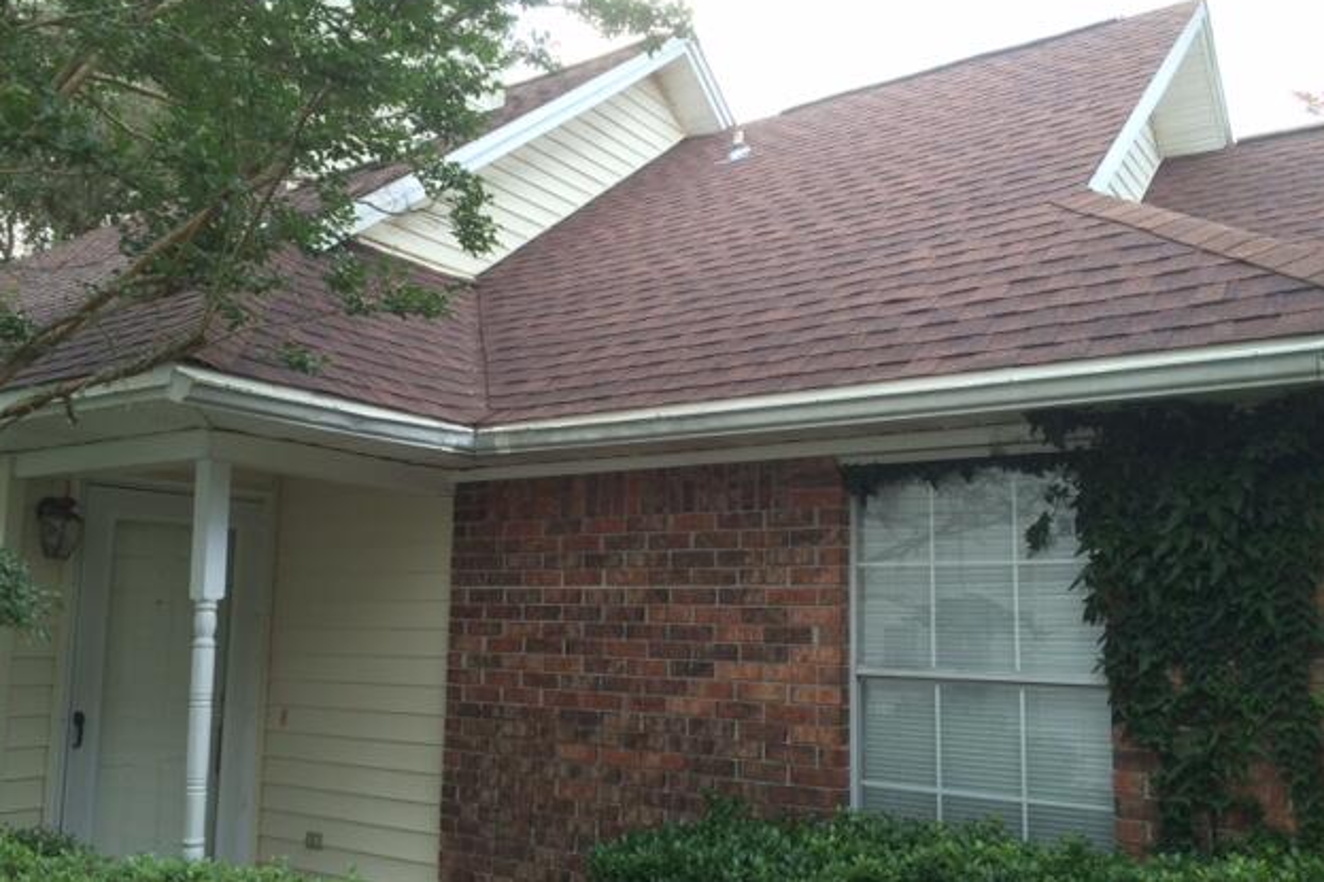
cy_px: 480
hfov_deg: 60.3
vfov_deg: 42.3
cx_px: 663
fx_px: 1140
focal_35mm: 31
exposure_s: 1/120
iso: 64
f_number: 2.2
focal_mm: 4.15
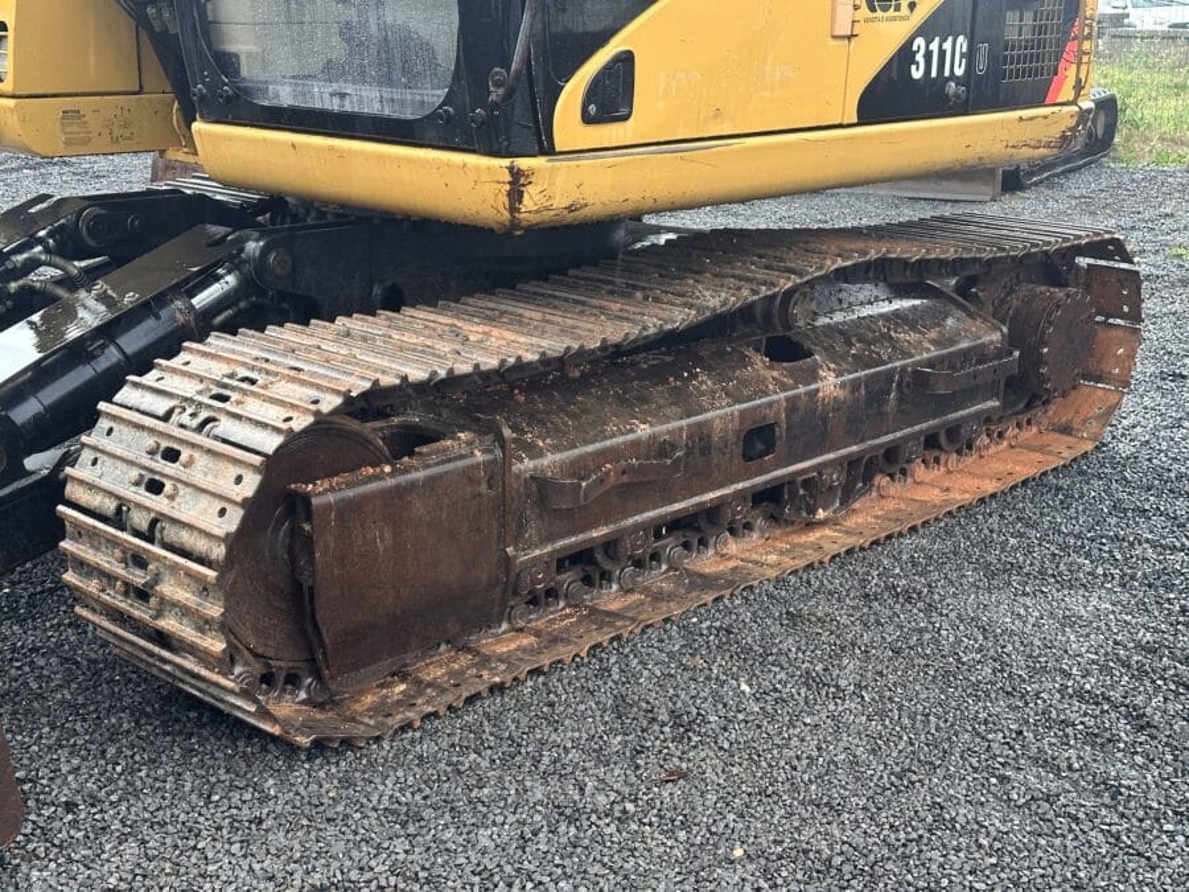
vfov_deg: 30.3
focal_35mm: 48
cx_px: 594
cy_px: 446
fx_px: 1649
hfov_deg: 39.7
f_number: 1.78
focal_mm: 6.86
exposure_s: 1/60
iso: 250
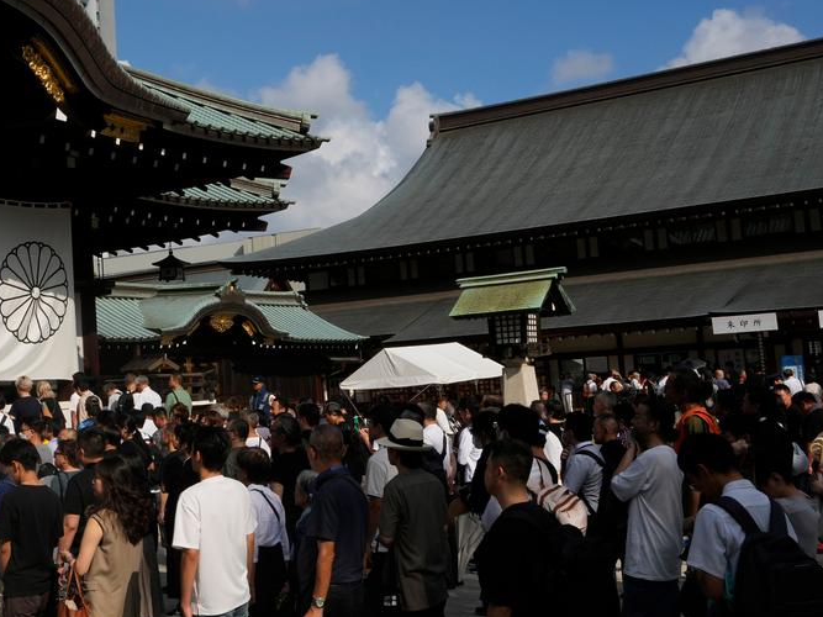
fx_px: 1165
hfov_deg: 37.9
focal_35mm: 49
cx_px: 205
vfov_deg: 29.7
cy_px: 284
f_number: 16
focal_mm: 20
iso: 400
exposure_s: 1/500
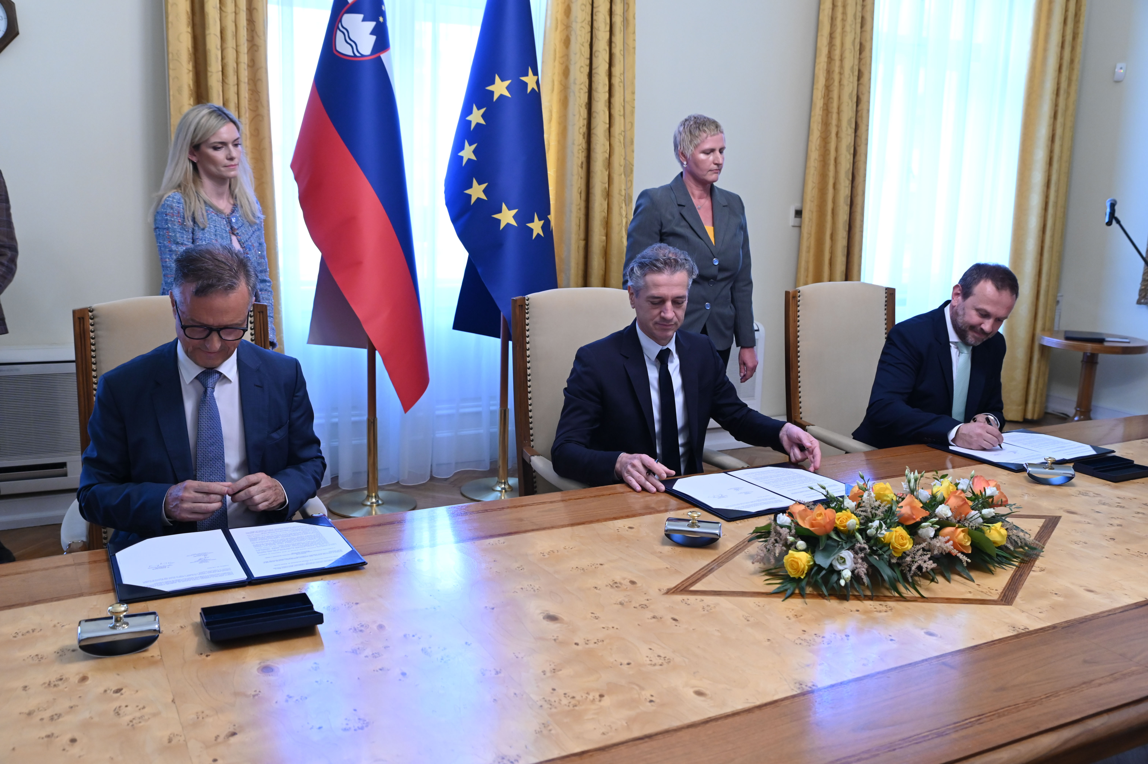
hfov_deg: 58.7
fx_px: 1020
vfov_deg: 41.1
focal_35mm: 32
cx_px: 574
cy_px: 382
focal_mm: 32
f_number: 4.5
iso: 2000
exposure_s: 1/125
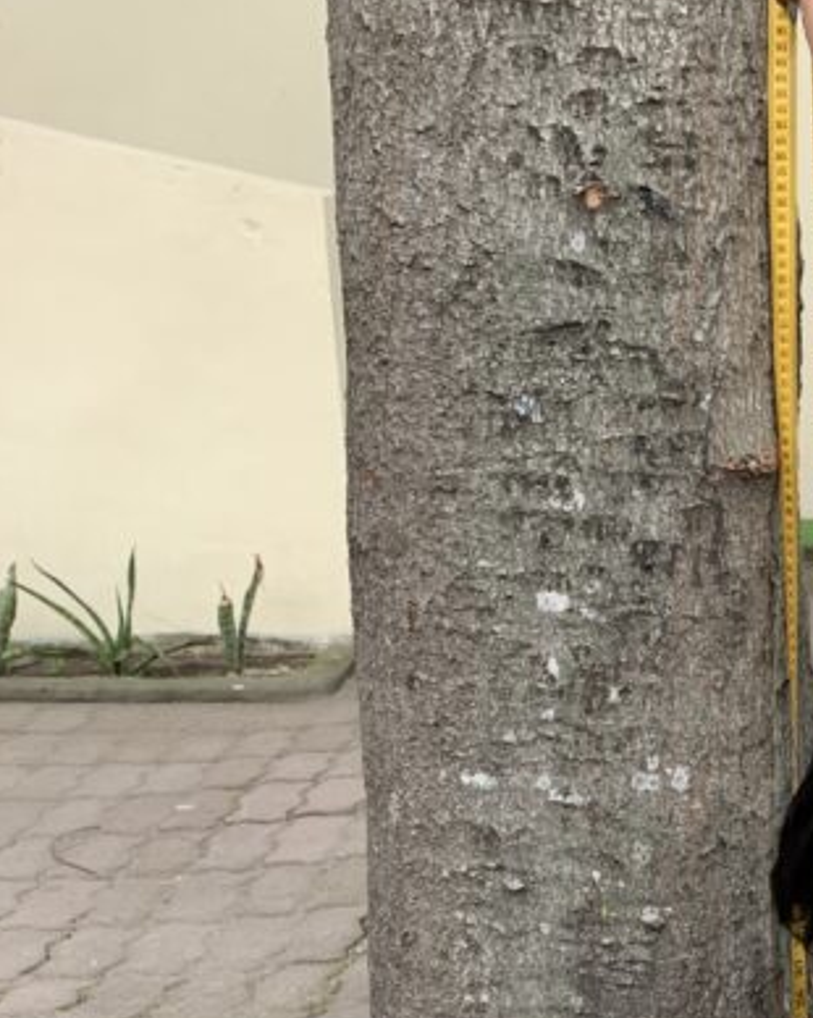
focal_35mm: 67
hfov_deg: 21.6
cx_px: 894
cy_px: 805
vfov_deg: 27.8
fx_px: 2017
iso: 25
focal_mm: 4.25
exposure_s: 1/378
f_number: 1.8
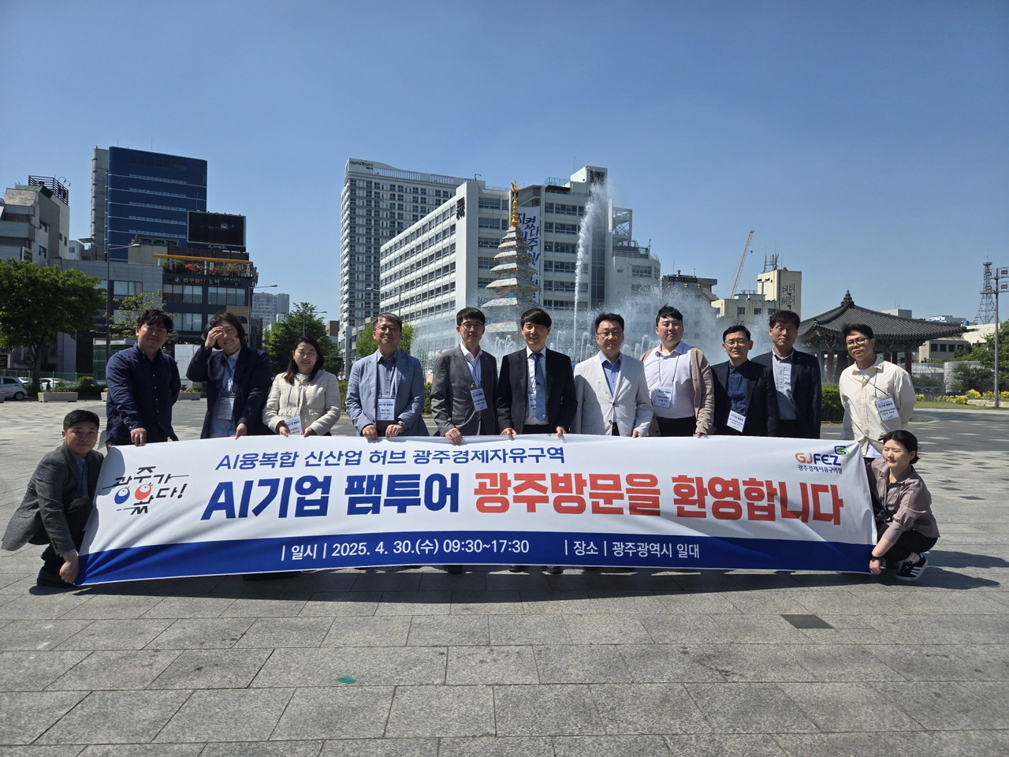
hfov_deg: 73.9
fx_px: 670
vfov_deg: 58.9
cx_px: 504
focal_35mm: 23
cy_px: 378
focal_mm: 5.4
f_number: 1.8
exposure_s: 1/2921
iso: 32
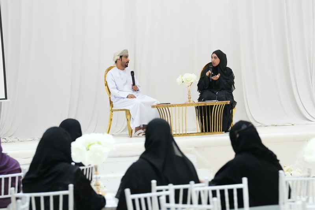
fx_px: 1750
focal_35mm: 200
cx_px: 158
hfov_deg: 10.3
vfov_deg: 6.9
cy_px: 105
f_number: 8
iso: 5000
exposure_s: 1/100
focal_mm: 200
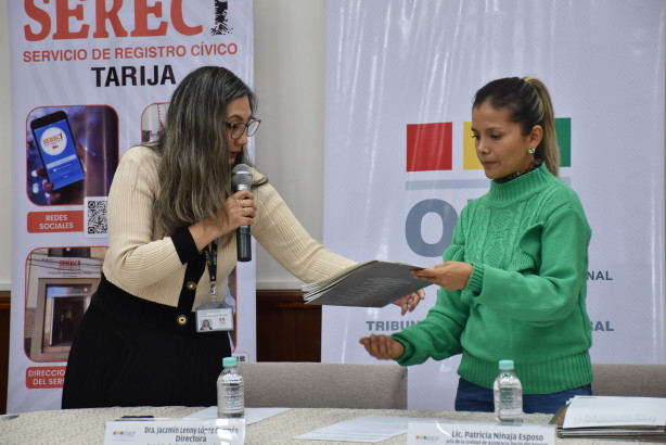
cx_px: 333
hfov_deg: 18.2
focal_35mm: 112
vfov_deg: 12.2
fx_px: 2082
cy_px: 222
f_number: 5
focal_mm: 75
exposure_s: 1/60
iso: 800
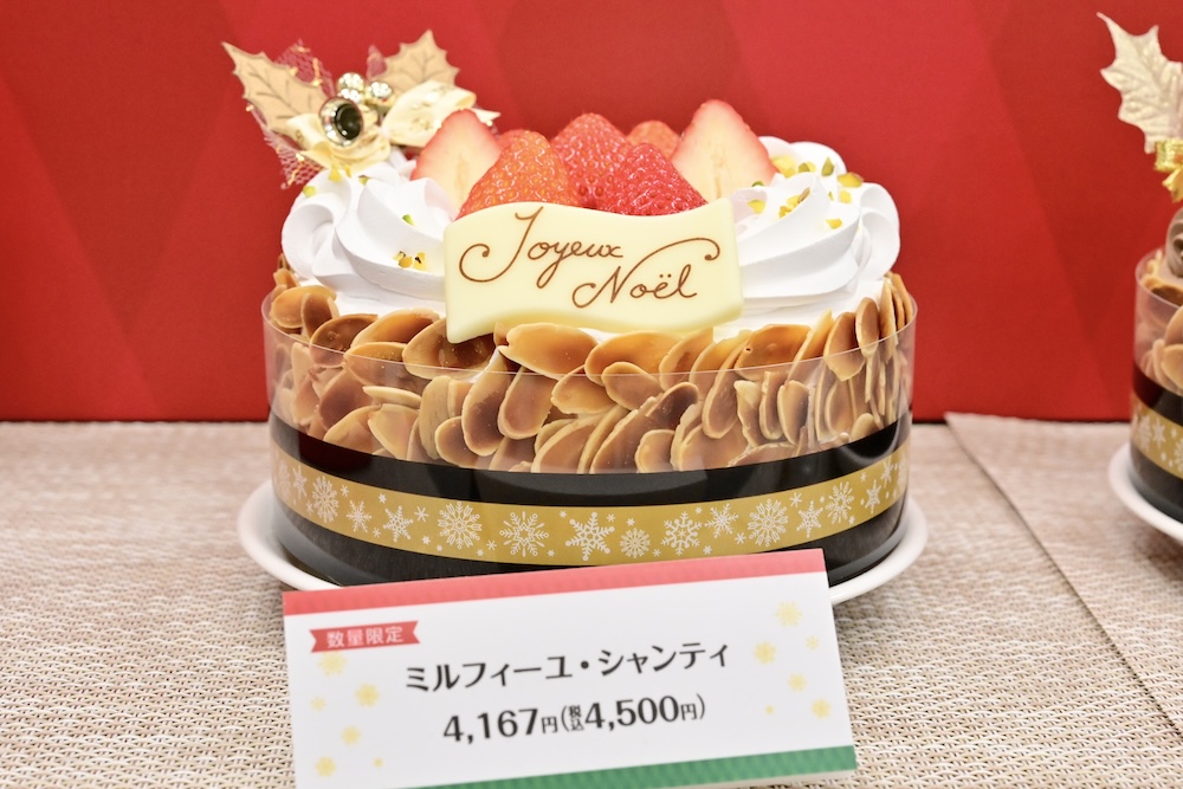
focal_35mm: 60
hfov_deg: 33.4
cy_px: 394
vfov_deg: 22.6
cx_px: 592
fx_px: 1972
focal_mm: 60
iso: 6400
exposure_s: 1/160
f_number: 10
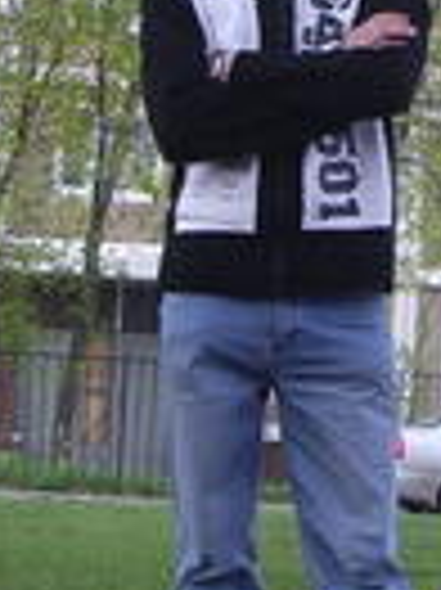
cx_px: 302
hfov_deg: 7.4
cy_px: 81
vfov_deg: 9.9
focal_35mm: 200
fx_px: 3403
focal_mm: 6.8
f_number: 2.8
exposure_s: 1/100
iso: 80
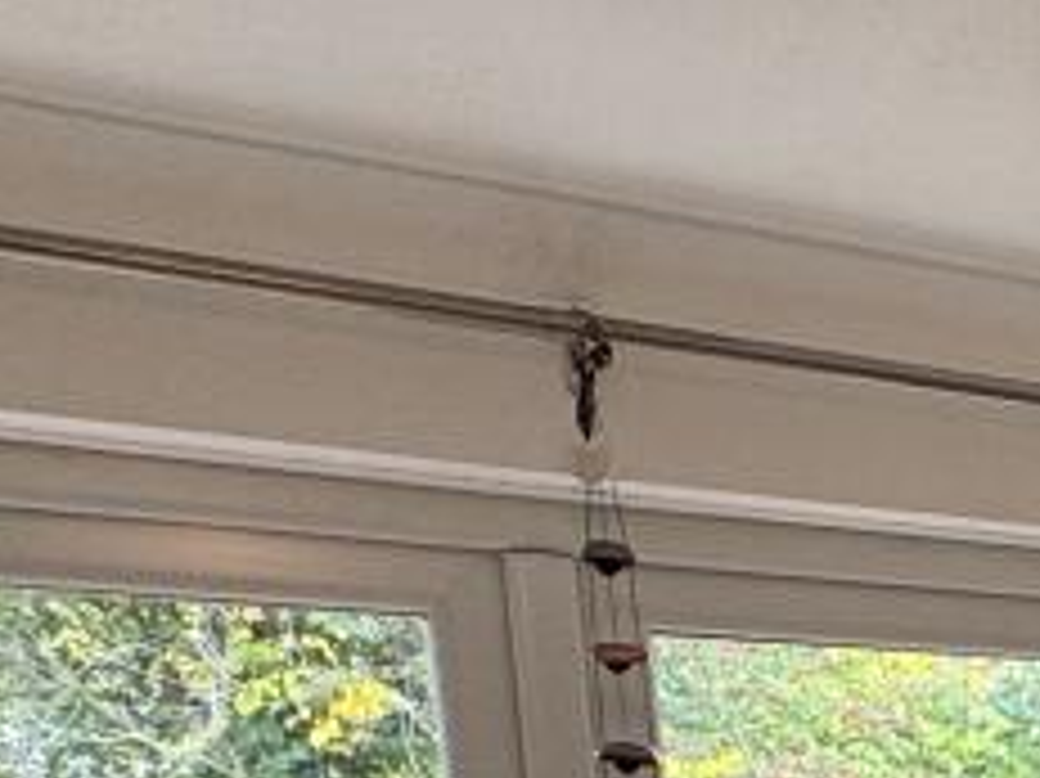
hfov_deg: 25.6
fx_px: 1862
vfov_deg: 19.3
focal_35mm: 62
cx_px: 1436
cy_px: 1291
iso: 80
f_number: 2.2
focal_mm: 2.22
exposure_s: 1/100
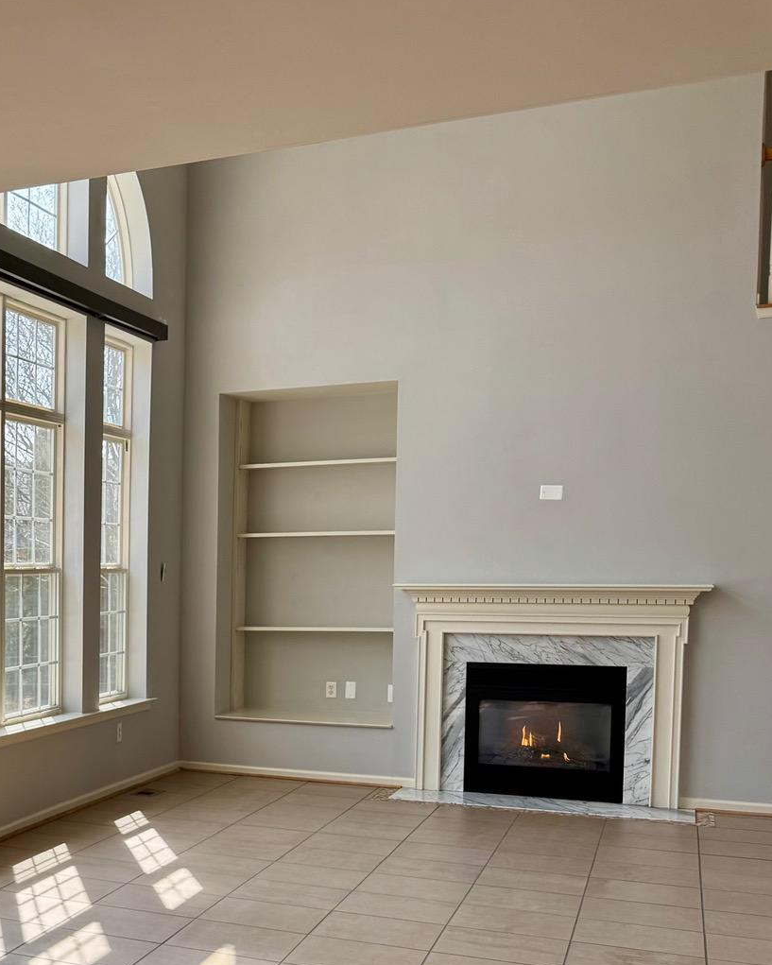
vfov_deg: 39.0
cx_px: -187
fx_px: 1342
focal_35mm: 47
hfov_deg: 27.6
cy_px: 652
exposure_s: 1/782
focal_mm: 6.76
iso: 80
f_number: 1.78
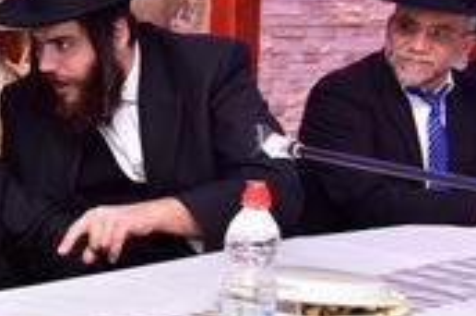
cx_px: -69
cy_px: 191
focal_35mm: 93
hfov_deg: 20.7
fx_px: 1227
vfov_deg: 14.6
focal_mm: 40
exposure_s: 1/125
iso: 1250
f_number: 5.6
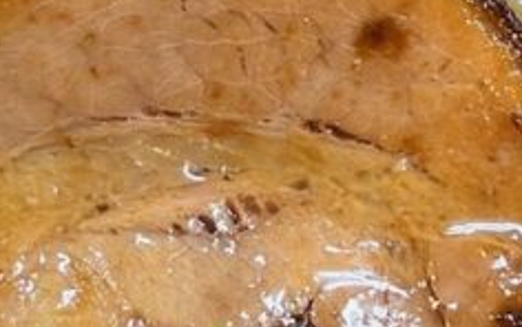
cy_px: -148
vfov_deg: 5.5
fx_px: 3403
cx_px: 106
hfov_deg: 8.8
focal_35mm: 239
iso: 125
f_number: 1.6
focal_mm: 5.96
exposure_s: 1/50
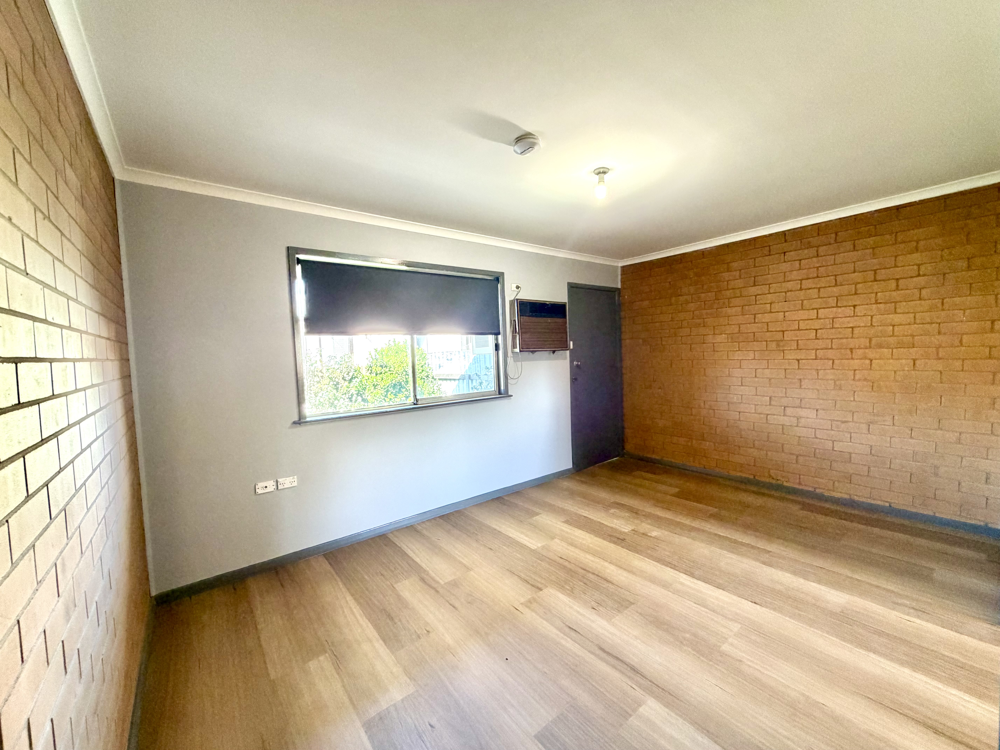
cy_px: 375
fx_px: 404
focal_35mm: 14
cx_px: 500
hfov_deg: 102.1
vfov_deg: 85.7
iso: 320
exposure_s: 1/98
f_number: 2.2
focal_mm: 2.22
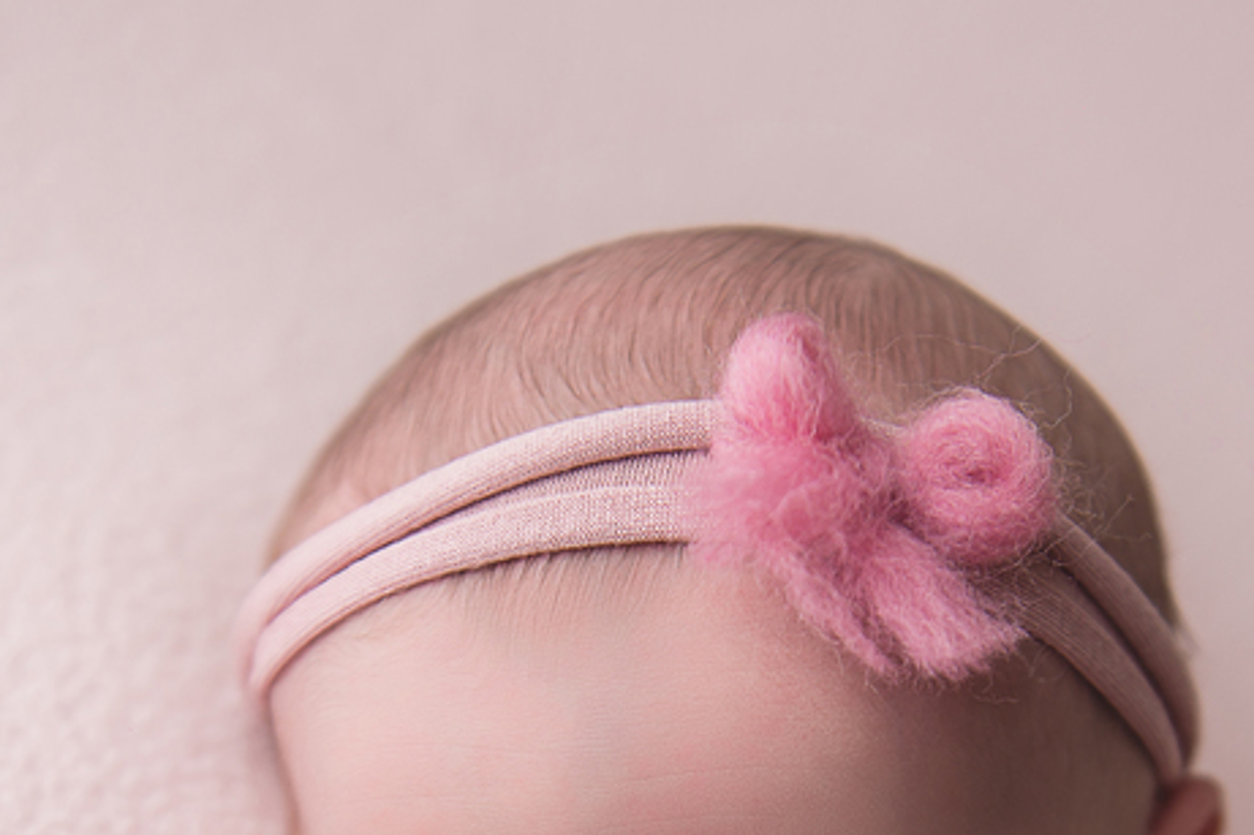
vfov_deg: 13.5
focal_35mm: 99
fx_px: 3447
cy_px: 929
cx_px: 715
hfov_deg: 20.6
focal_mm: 38
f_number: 2.8
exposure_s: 1/160
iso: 160
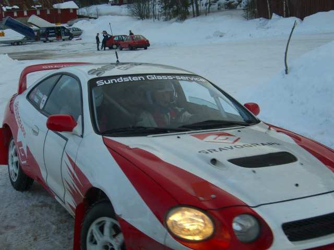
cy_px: 125
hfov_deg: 33.8
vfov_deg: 25.7
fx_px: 550
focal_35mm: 57
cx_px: 167
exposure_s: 1/125
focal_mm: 11.8
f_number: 3.6
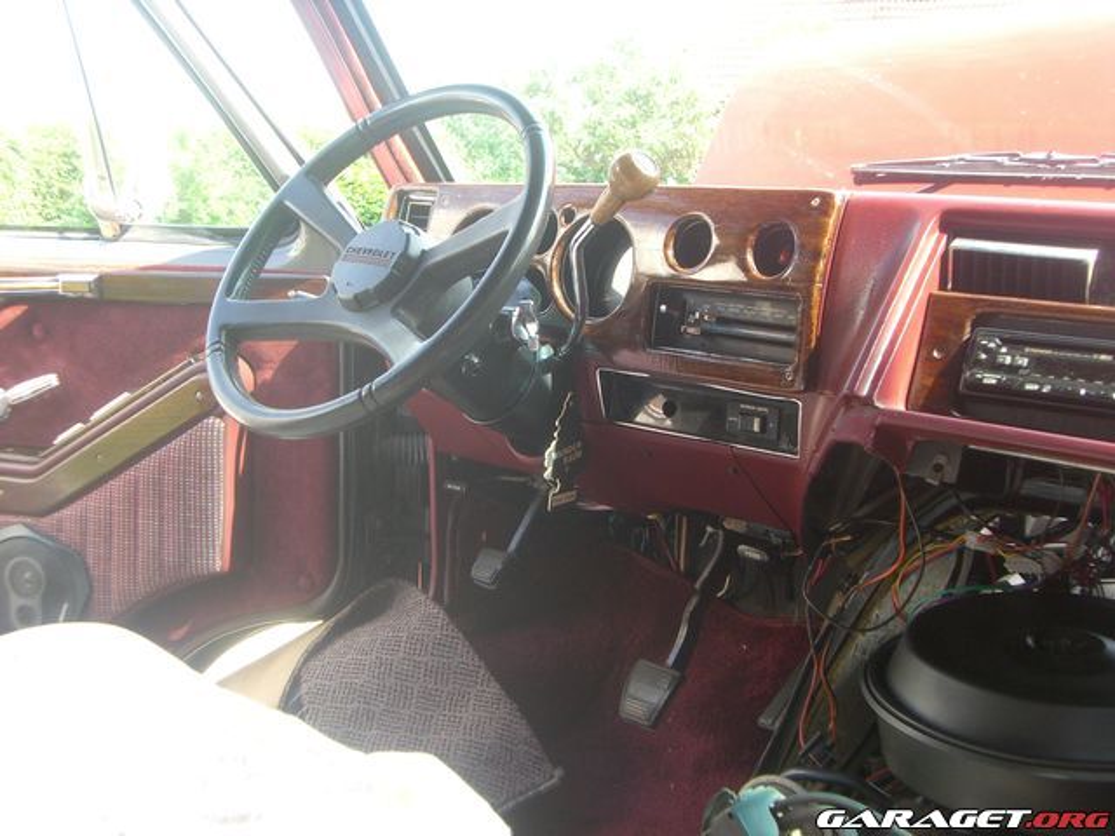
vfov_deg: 30.9
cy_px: 418
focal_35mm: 47
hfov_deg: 40.4
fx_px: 1514
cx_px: 558
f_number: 3
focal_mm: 7.6
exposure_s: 1/100
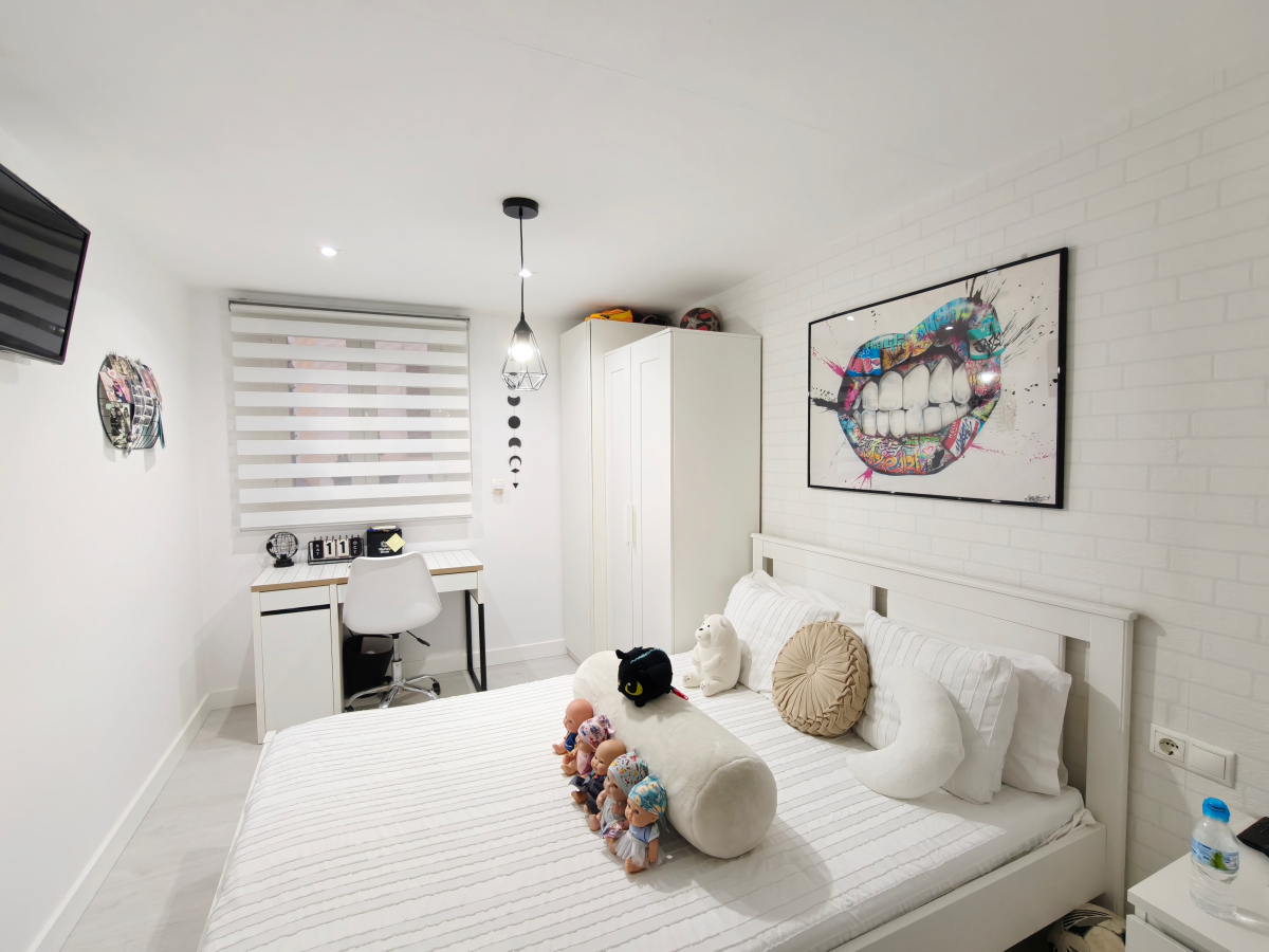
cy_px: 476
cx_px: 634
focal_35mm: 15
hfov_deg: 98.2
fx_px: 550
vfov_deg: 81.7
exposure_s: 1/60.2
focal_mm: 2.31
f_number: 2
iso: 800
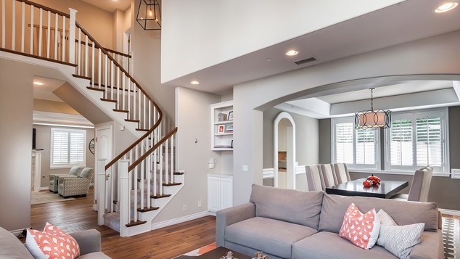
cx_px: 229
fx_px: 232
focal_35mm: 19
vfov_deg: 58.3
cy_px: 143
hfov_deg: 89.6
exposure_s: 1/10
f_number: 14
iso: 200
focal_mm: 12
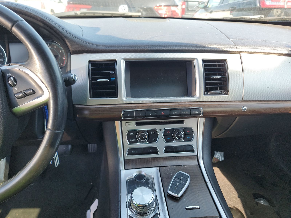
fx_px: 202
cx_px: 146
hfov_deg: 71.6
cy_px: 109
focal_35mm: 24
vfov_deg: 56.8
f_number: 1.8
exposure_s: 1/59
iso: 53
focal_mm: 6.7
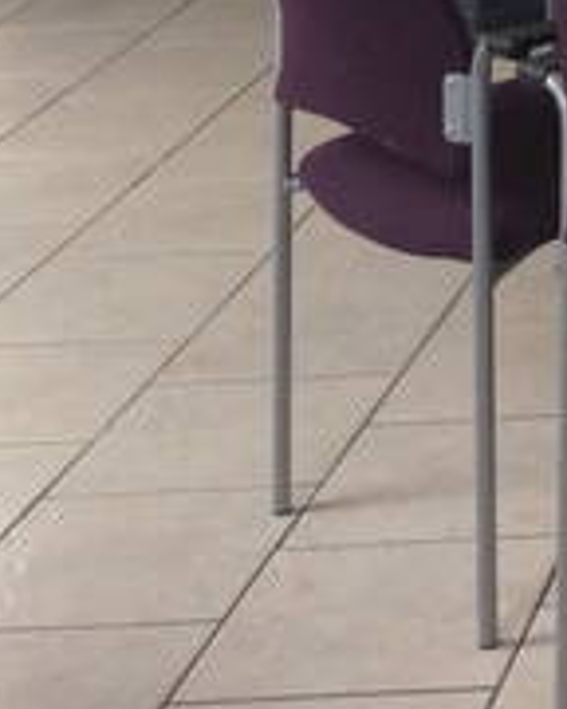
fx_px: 2601
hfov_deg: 11.1
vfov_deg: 14.2
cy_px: -453
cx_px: 1209
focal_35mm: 124
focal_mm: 4.15
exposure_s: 1/33
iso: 40
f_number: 2.2
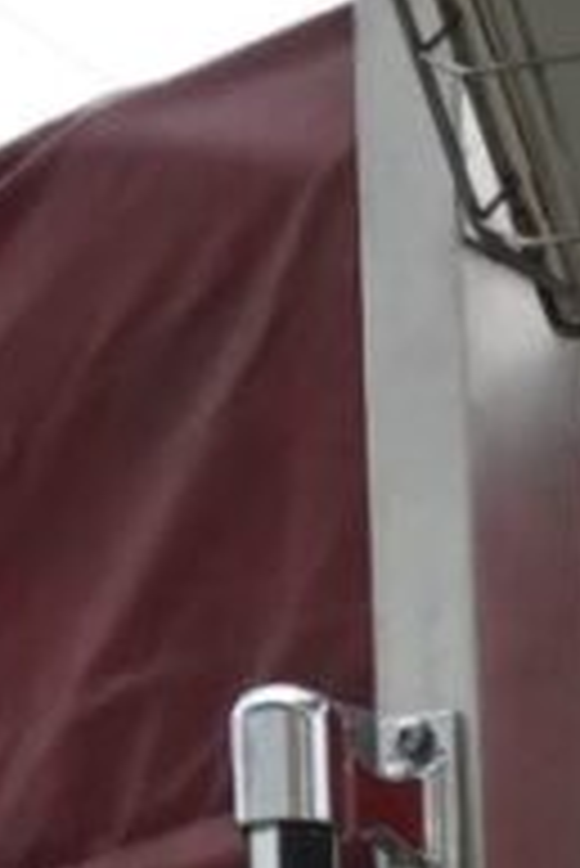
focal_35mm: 171
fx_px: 4125
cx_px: 1241
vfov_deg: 11.0
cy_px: 1682
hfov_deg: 7.6
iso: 25
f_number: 2.4
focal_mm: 3.3
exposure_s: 1/127
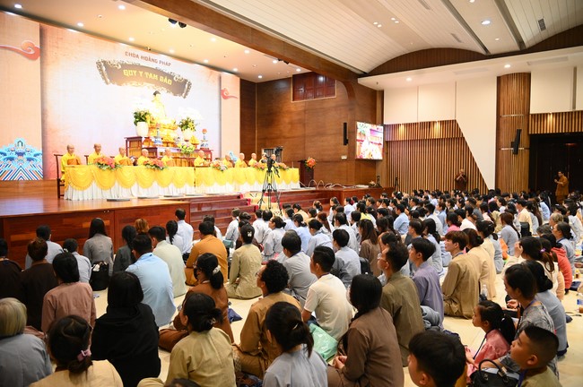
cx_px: 292
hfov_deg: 73.8
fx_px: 388
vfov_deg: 53.0
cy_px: 194
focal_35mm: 24
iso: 6400
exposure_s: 1/200
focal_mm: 24
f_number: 4
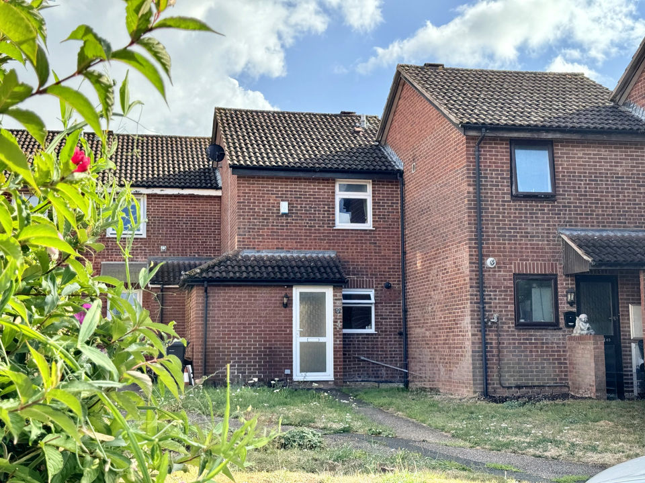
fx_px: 894
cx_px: 322
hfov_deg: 39.7
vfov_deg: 30.3
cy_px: 242
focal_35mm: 48
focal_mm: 6.76
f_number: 1.78
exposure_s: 1/1172
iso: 64
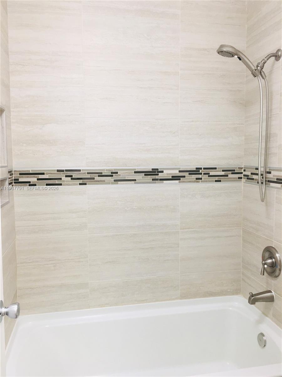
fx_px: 315
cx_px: 141
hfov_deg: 48.2
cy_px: 188
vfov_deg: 61.7
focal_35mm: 29
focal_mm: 4.15
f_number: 2.2
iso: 32
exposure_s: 1/33
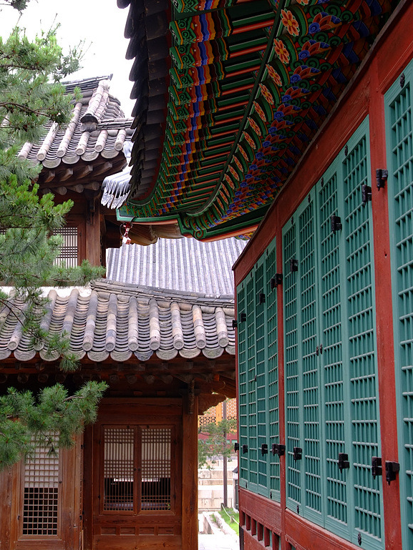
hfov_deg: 24.8
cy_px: 235
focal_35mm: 59
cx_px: 155
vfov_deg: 32.6
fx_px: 938
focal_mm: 27
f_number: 5.6
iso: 125
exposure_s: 1/20
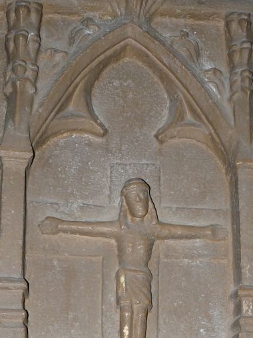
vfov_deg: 22.5
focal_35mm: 87
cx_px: 141
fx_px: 848
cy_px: 173
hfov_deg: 17.0
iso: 100
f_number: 3
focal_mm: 6.4
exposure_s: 1/125
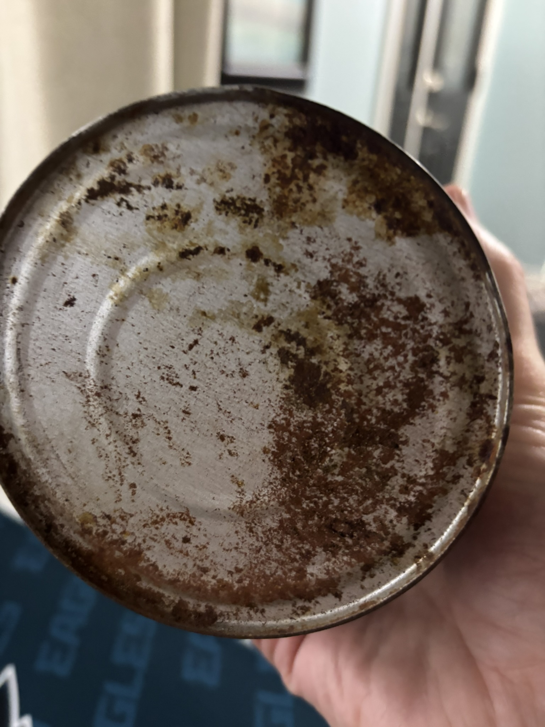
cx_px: 272
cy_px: 364
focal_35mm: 26
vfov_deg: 67.3
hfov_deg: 53.1
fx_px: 546
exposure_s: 1/30
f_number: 1.6
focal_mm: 5.96
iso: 640
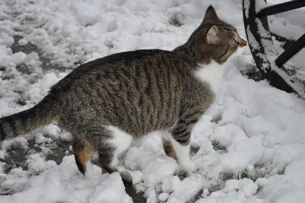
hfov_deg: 30.5
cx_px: 152
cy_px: 102
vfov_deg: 20.6
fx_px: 559
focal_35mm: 66
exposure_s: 1/200
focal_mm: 44
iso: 320
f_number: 5.3
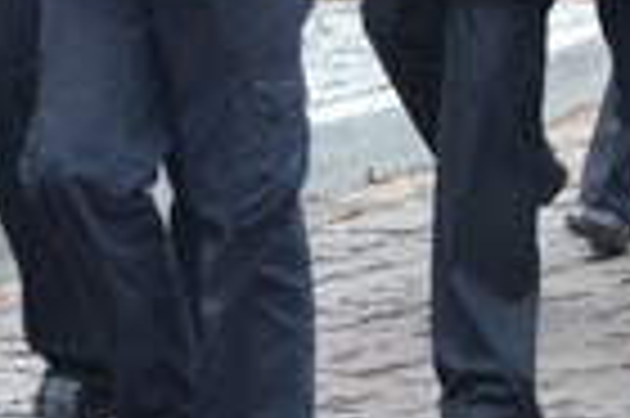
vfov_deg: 2.6
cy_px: -193
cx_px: -14
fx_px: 9317
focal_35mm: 533
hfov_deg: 3.9
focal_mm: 70
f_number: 5.6
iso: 1600
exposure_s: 1/400
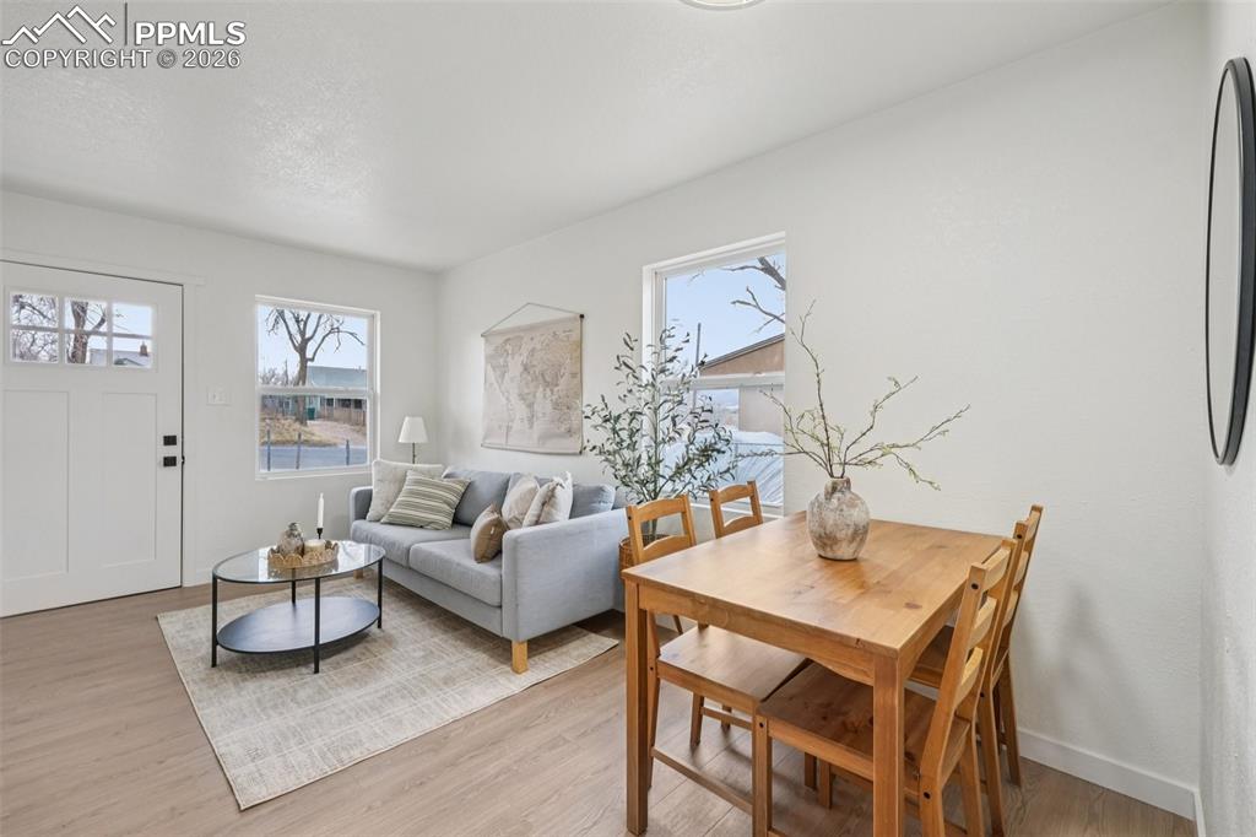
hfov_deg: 100.4
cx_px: 628
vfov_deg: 77.3
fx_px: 523
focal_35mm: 15
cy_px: 418
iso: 800
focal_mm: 10
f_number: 8
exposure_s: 1/6
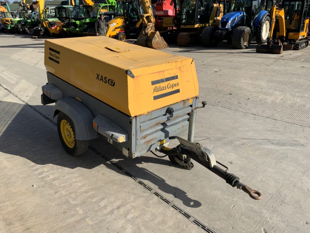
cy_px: 116
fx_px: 260
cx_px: 155
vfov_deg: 48.2
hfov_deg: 61.7
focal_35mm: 29
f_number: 1.8
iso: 16
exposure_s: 1/1730
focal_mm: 3
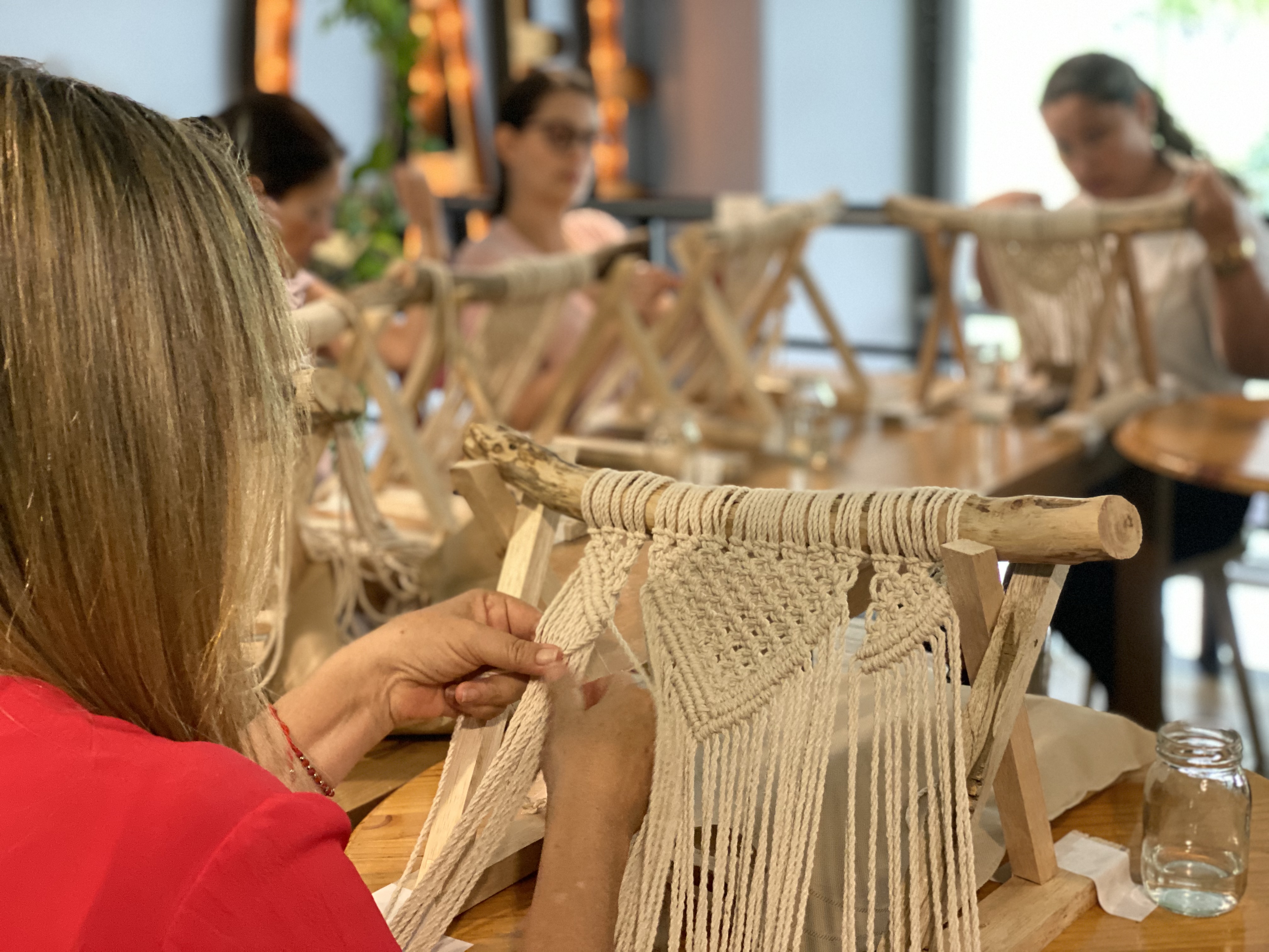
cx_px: 634
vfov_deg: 28.0
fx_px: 1906
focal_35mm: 52
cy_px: 476
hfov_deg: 36.8
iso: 320
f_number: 2
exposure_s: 1/40
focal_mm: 6
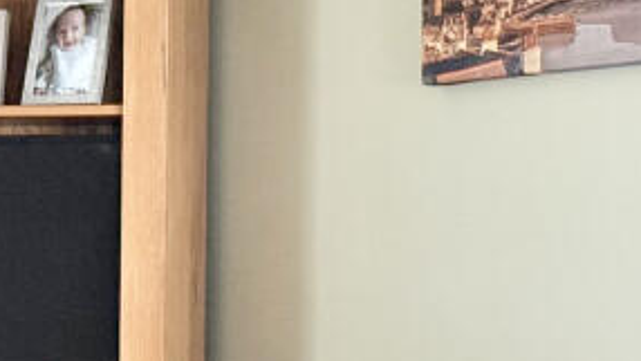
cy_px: 339
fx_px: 3179
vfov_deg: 6.5
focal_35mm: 187
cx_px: -47
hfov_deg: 11.4
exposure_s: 1/97
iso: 200
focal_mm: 6.76
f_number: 1.78
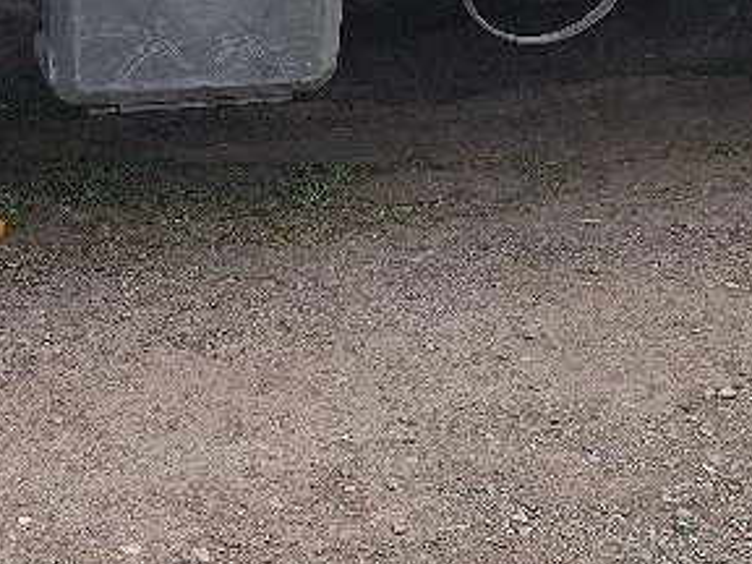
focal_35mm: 80
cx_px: 91
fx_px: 1738
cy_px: 118
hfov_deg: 23.8
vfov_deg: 18.3
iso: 80
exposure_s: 1/50
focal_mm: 5.54
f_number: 1.8
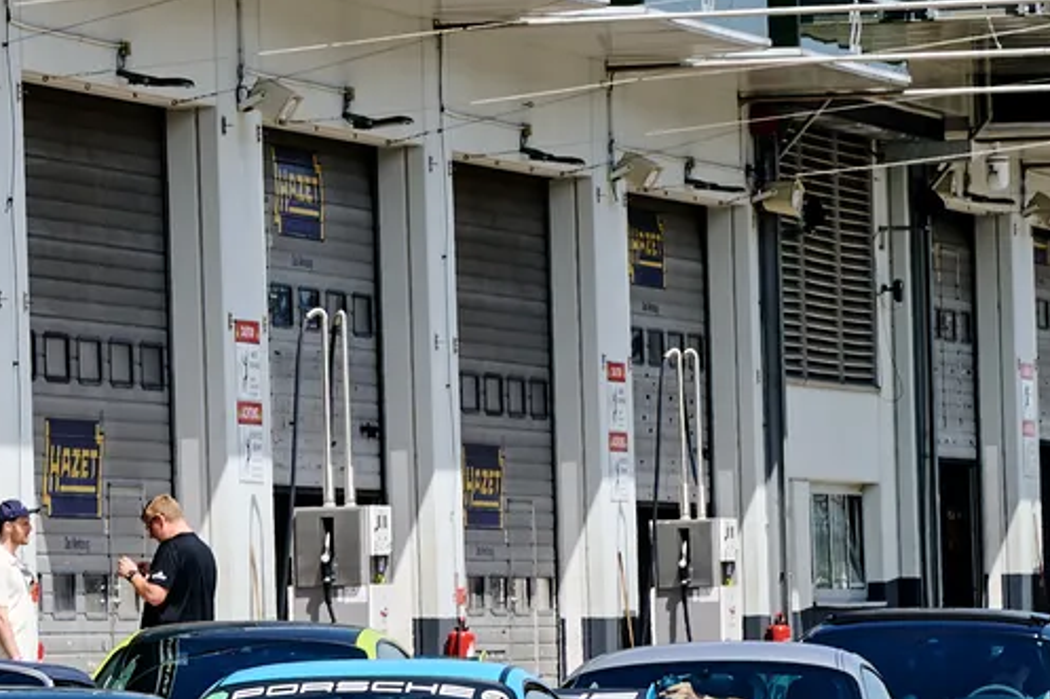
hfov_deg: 5.3
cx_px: -917
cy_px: 621
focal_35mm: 384
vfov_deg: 3.6
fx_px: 11196
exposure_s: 1/100
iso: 32
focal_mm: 70
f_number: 8
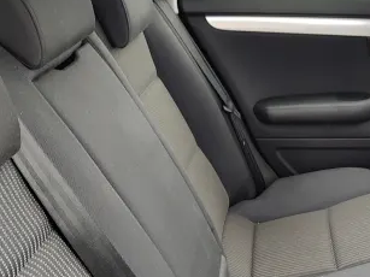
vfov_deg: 28.9
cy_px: 254
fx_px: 513
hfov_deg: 39.2
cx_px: 246
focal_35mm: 48
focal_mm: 5.56
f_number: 1.8
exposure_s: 1/33.3
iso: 863
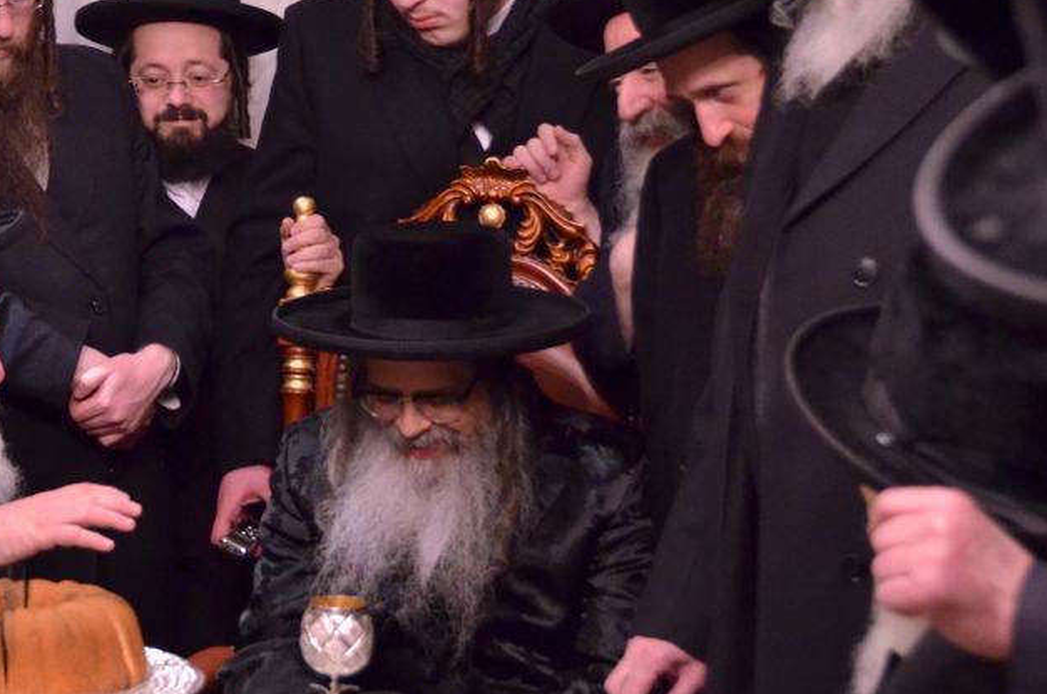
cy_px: 303
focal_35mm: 103
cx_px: 222
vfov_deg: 13.2
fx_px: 2990
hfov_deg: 19.7
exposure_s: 1/50
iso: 1600
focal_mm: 42
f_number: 4.5
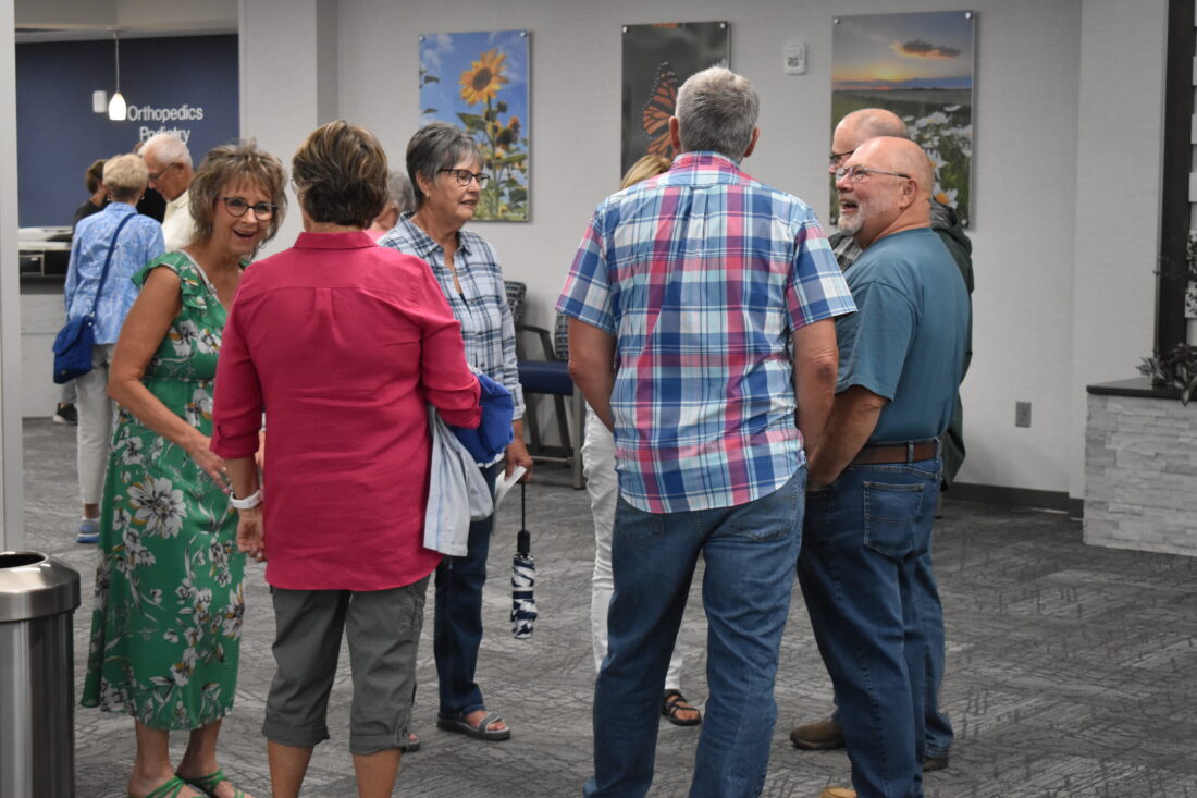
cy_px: 399
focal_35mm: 72
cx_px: 598
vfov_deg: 18.9
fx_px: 2393
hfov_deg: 28.1
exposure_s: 1/125
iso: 2200
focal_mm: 48
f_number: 5.3
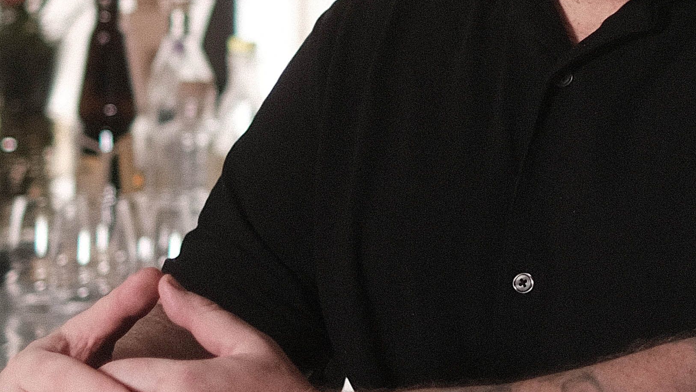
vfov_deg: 5.7
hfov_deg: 10.1
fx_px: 3931
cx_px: 555
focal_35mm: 213
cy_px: 3
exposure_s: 1/250
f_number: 1.4
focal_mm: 35
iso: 320
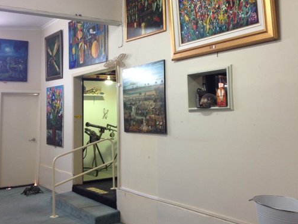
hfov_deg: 42.1
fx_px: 387
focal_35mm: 45
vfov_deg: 32.0
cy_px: 83
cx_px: 151
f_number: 2.4
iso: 64
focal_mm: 4.28
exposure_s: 1/20
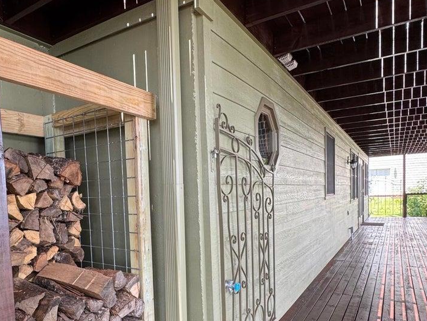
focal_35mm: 27
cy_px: 215
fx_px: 333
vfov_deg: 50.4
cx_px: 178
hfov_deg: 64.9
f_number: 2.2
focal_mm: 2.22
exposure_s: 1/99
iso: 80
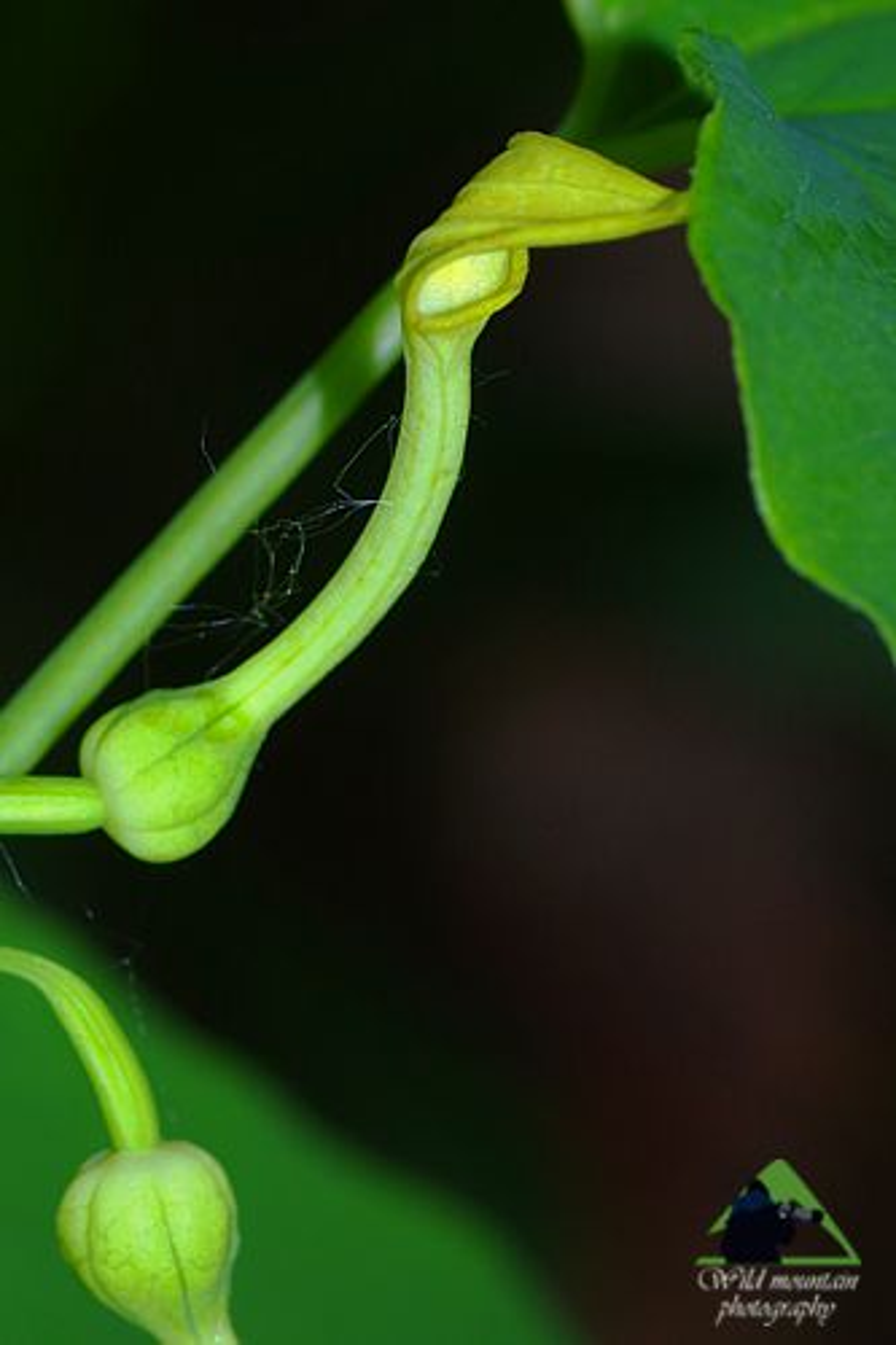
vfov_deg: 13.7
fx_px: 5603
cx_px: 448
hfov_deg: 9.1
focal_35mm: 150
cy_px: 672
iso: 200
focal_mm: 100
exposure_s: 1/160
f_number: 10
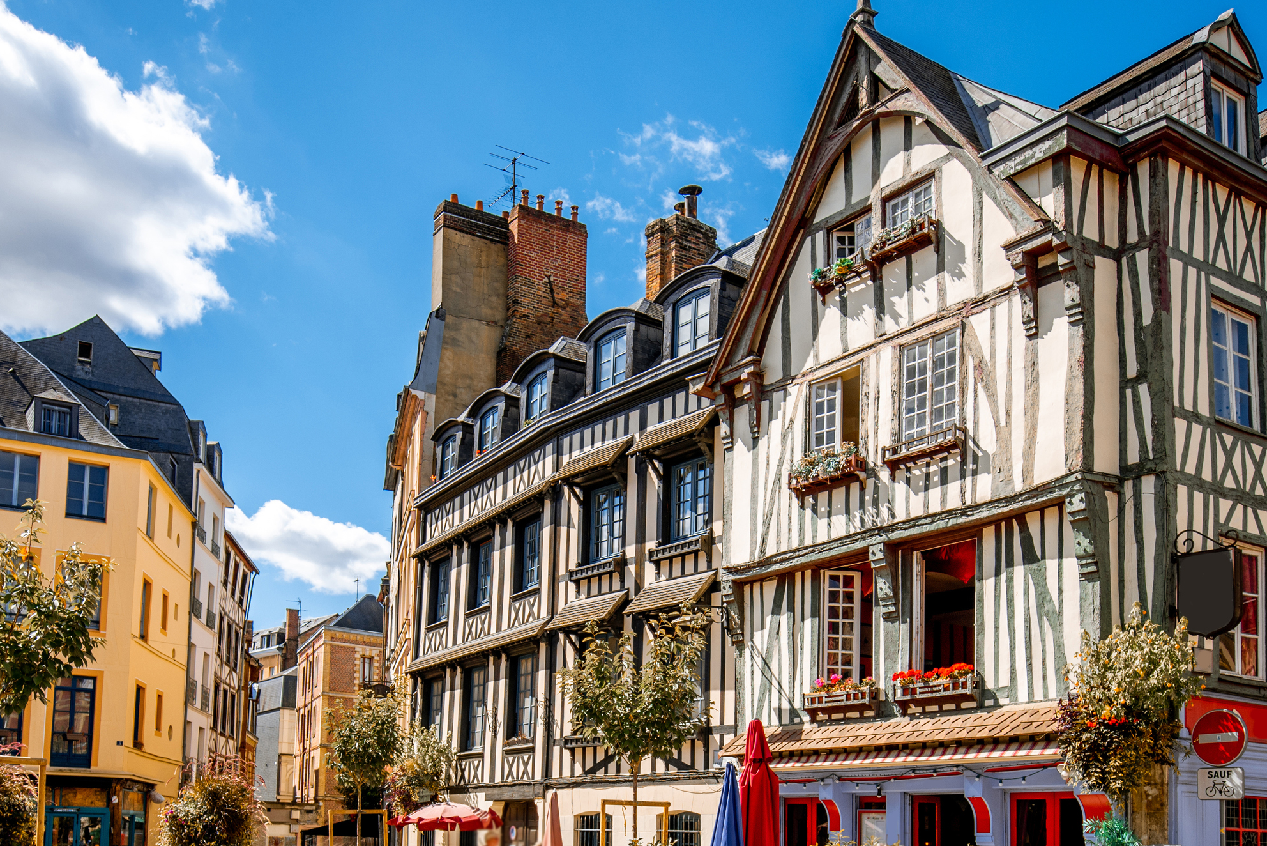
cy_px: 740
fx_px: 1302
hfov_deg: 51.8
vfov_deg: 34.2
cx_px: 589
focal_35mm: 37
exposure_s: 1/1600
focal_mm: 19
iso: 100
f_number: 2.8
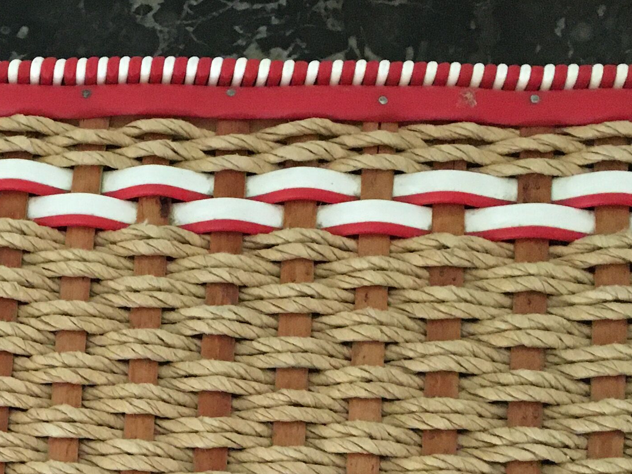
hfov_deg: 22.9
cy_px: 649
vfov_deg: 16.6
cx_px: 59
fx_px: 1515
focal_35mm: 83
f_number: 2.2
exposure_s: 1/25
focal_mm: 4.15
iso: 200
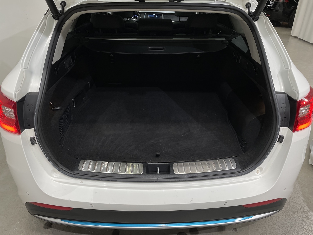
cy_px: 118
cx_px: 156
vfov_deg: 53.1
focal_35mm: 26
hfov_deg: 67.3
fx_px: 235
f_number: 1.6
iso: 50
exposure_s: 1/100
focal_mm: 4.2
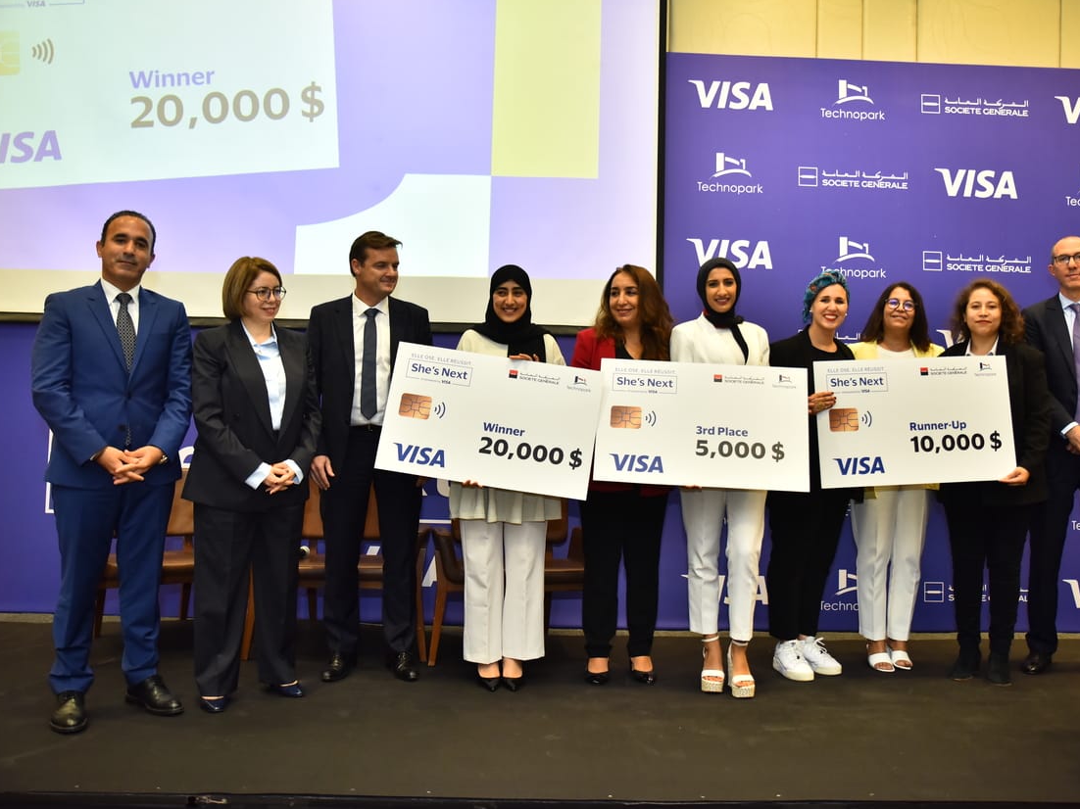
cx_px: 590
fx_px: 1029
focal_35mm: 33
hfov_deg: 55.3
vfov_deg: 42.9
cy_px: 401
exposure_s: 1/200
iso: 1000
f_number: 3.2
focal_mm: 30
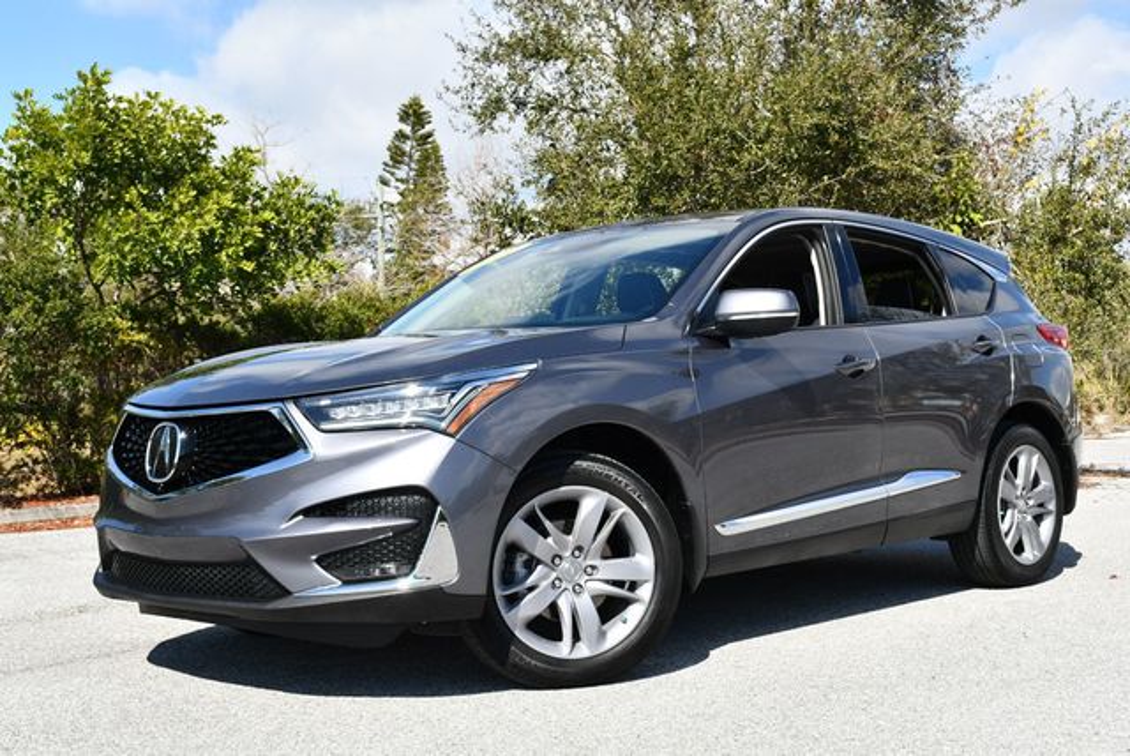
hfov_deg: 41.1
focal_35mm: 48
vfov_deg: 28.1
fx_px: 1508
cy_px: 378
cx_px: 565
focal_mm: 24
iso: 110
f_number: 8
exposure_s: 1/250
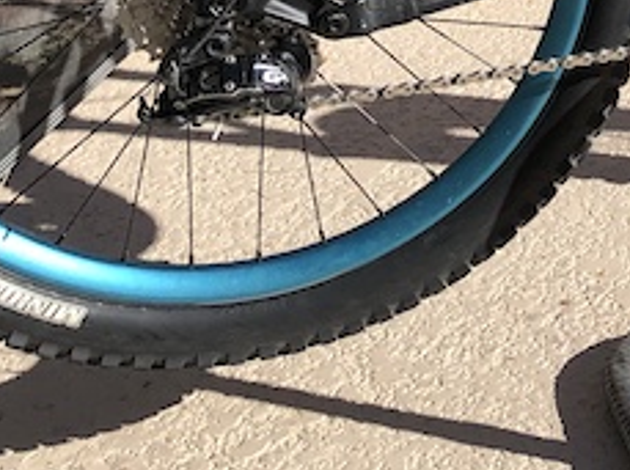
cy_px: -225
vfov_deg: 14.1
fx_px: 1781
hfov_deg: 18.6
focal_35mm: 98
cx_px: 825
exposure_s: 1/1946
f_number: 1.8
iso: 20
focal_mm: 4
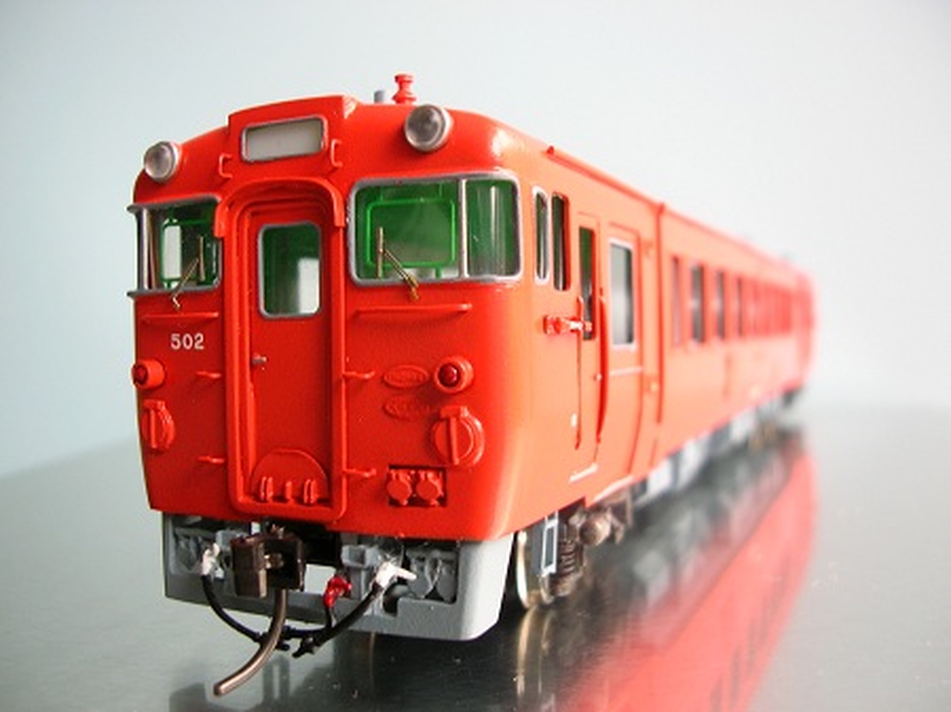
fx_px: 961
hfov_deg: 52.7
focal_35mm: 35
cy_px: 356
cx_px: 476
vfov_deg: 40.7
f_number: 2.8
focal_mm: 5.8
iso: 50
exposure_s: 1/12.5
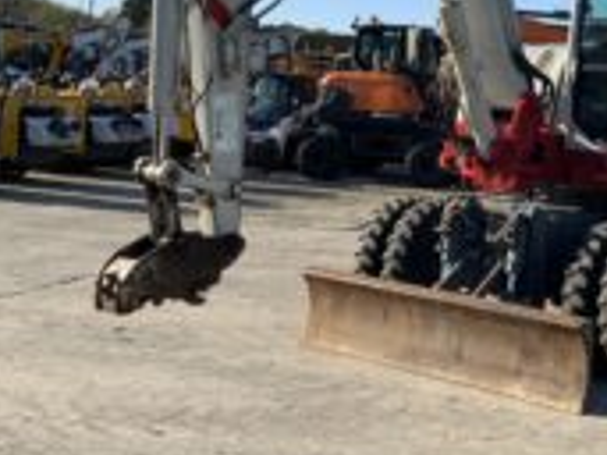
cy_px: 68
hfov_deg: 30.7
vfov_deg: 23.5
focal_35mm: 61
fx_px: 1069
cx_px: 511
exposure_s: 1/1490
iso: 16
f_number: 1.8
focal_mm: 3
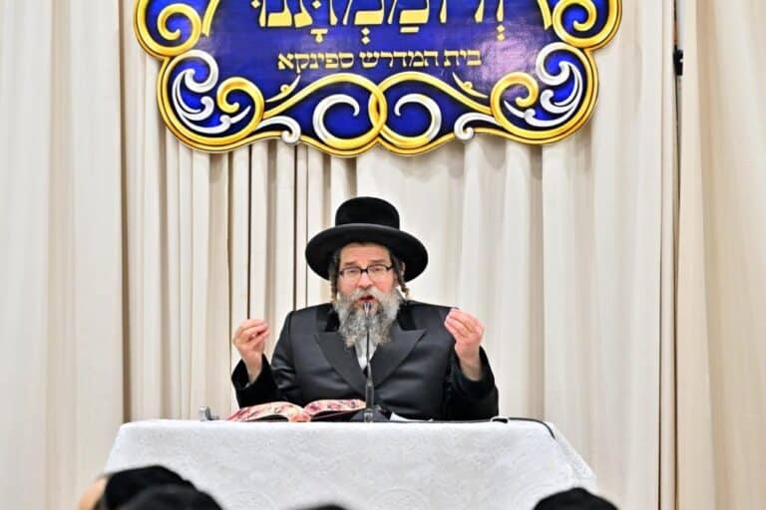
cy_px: 255
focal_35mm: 180
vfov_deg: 7.6
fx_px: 3830
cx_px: 383
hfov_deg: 11.4
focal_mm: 120
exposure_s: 1/200
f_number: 4
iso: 1000
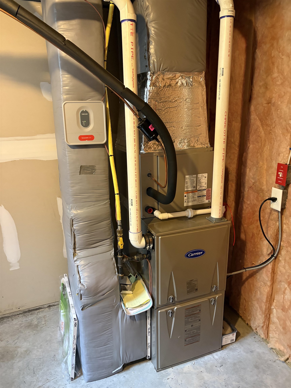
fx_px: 291
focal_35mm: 26
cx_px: 146
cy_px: 194
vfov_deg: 67.3
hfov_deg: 53.1
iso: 500
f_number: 1.6
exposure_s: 1/60
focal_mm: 5.96
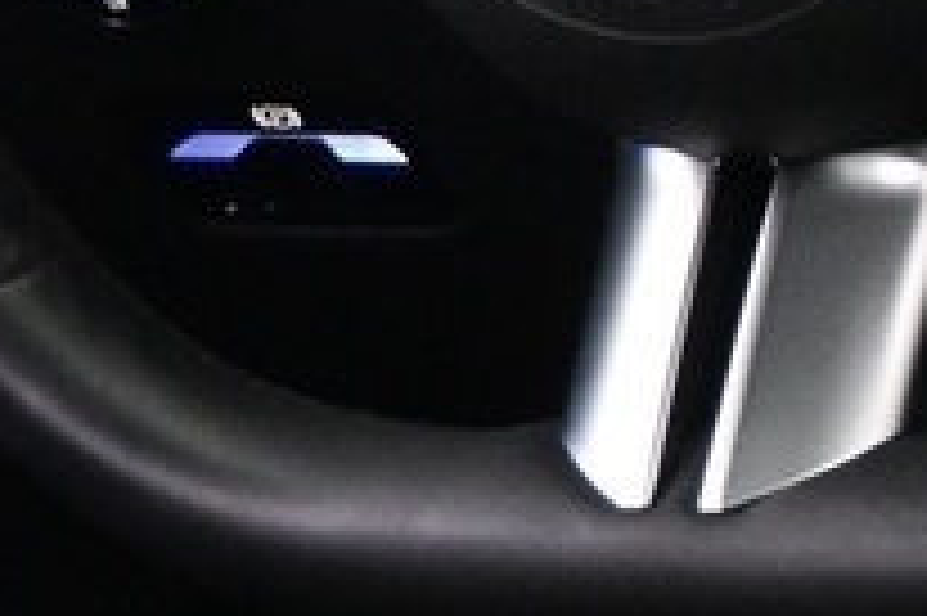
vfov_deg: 7.2
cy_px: 746
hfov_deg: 8.9
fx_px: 4863
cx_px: 2804
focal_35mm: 189
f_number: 3.5
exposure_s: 1/15
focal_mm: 16
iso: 1600
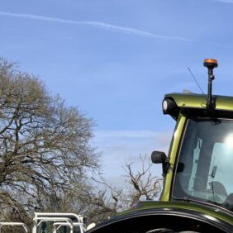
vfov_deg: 18.5
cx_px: 402
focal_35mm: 93
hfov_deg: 16.2
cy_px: 197
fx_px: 708
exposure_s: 1/1786
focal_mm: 3
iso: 16
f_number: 1.8
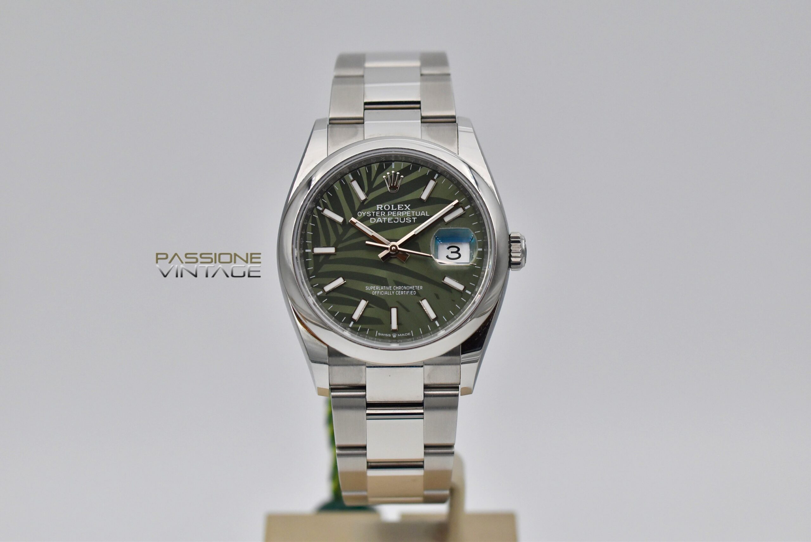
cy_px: 271
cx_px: 406
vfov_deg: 10.2
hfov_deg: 15.2
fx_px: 3043
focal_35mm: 135
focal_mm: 90
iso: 1600
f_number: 6.3
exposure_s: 1/640
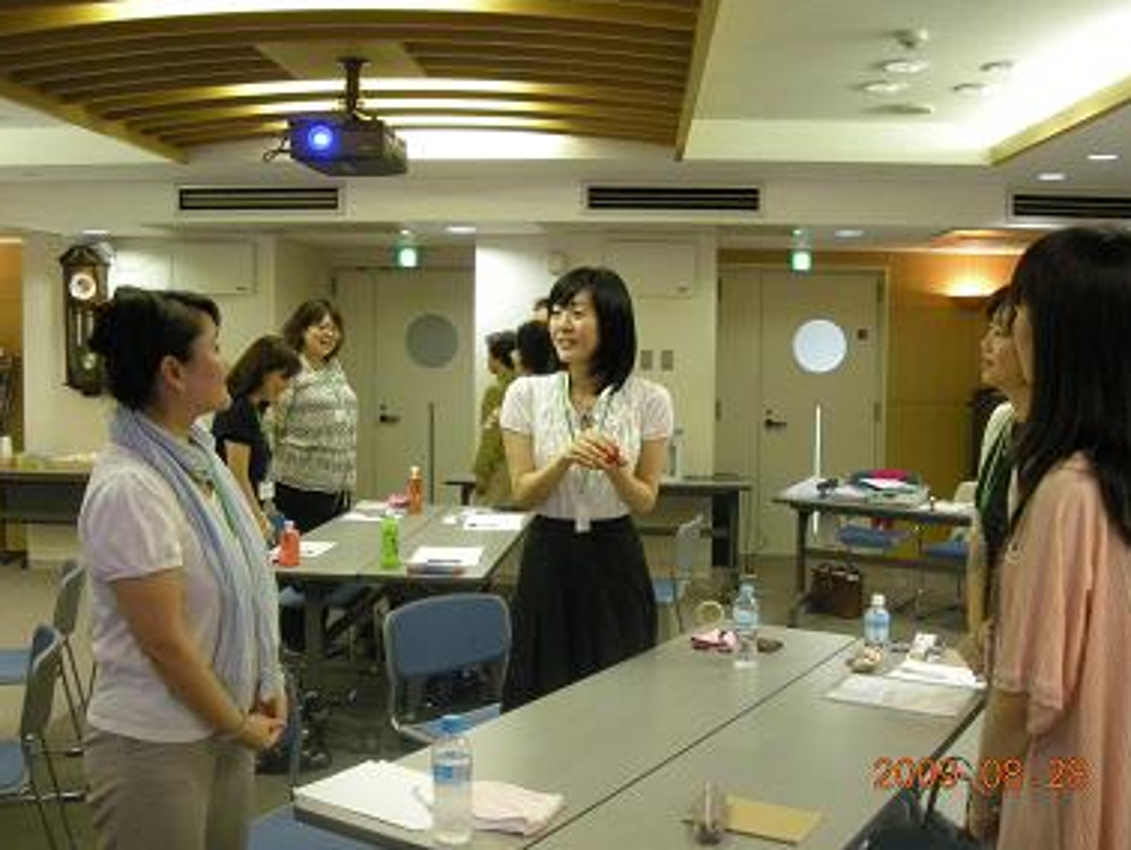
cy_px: 428
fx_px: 1177
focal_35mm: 36
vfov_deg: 39.7
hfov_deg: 51.3
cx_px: 555
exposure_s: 1/47.3
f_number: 2.8
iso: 400
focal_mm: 5.7
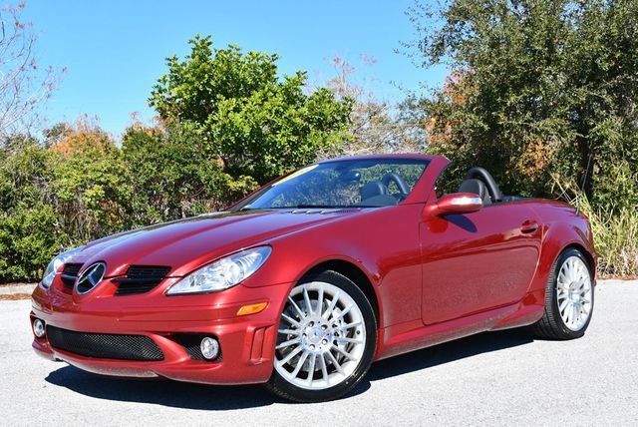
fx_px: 922
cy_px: 214
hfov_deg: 38.2
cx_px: 319
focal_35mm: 52
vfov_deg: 26.0
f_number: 8
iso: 110
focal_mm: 26
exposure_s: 1/250
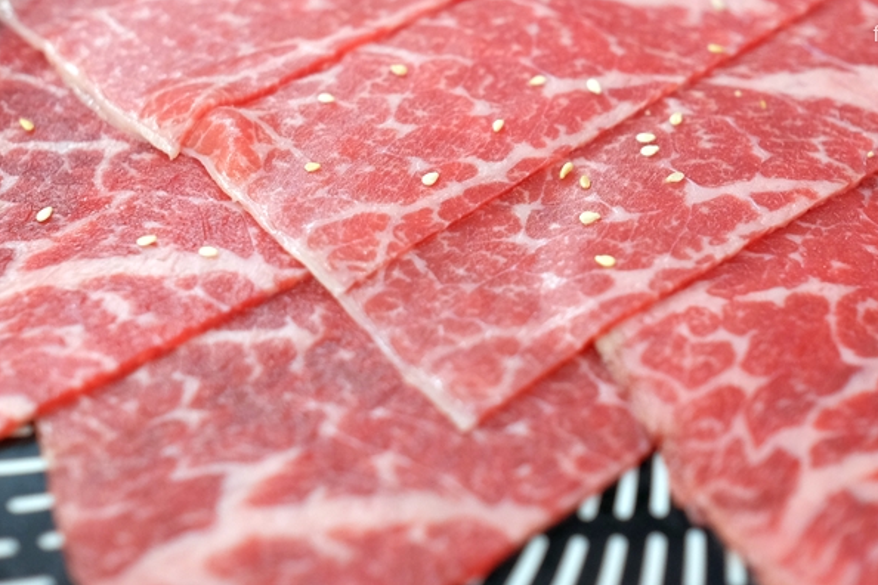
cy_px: 177
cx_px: 461
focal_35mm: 53
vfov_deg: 25.3
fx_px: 1293
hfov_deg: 37.5
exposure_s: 1/105
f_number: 2.5
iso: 1600
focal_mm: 23
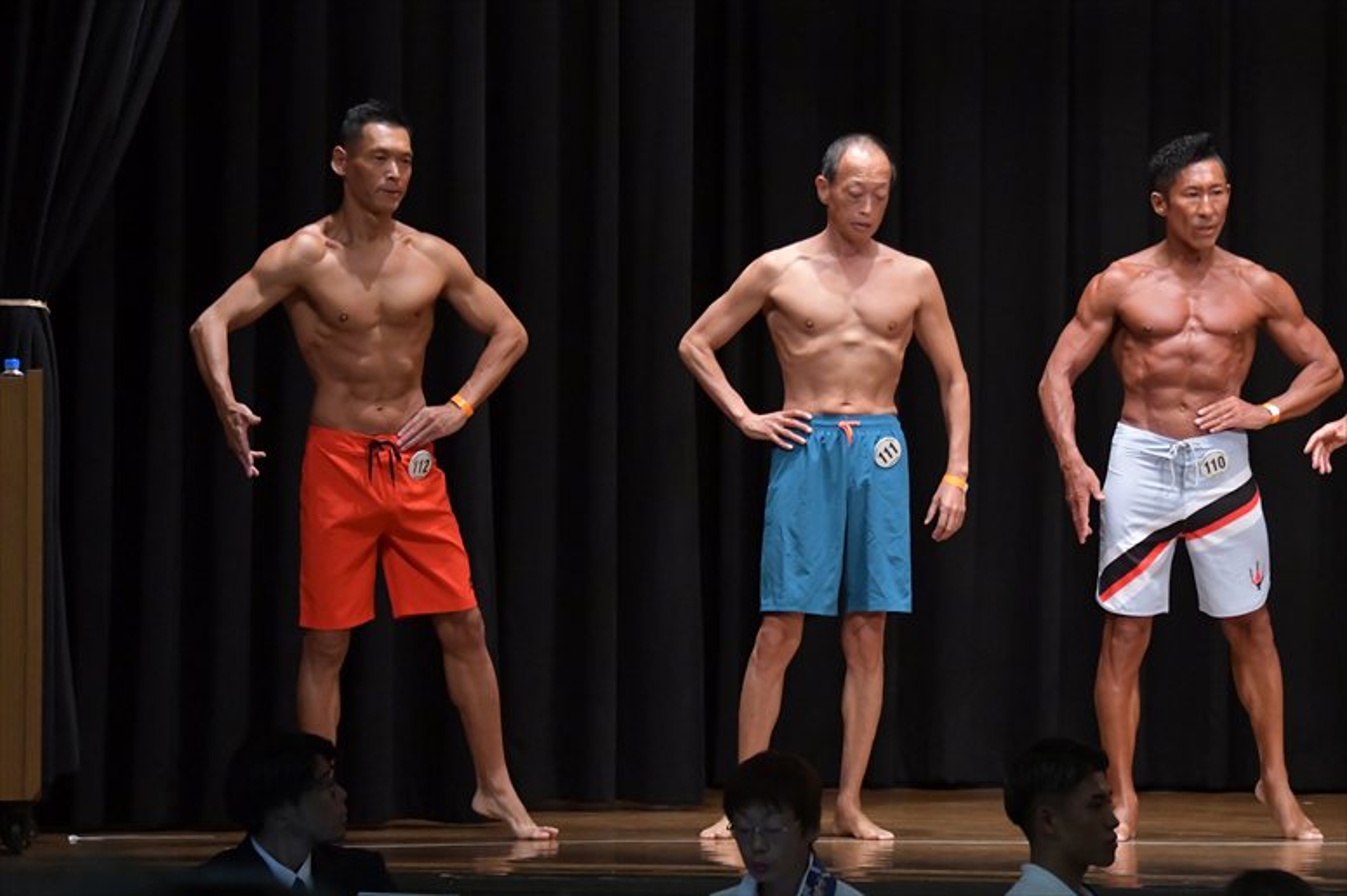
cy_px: 448
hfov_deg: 10.2
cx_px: 674
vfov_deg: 6.8
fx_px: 7555
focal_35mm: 202
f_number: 5.6
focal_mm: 135
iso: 6400
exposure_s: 1/400
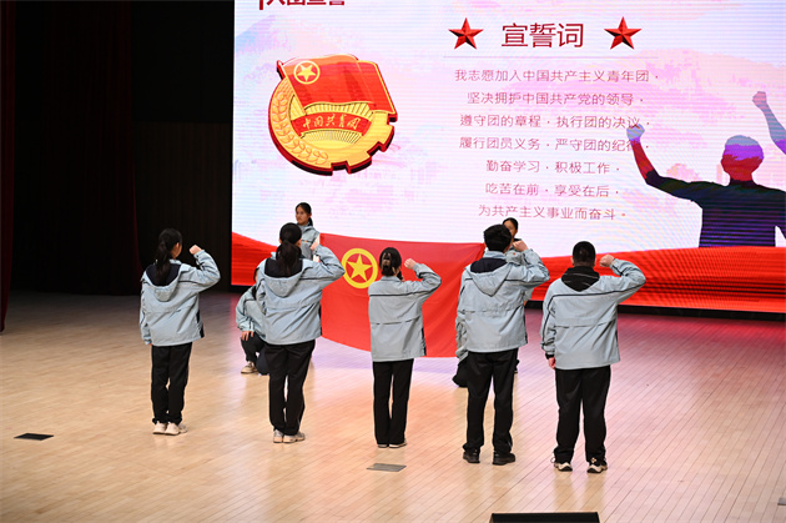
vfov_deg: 19.4
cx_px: 393
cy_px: 262
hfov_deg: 28.9
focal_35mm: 70
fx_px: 1527
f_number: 4
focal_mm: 70
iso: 1000
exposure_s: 1/400
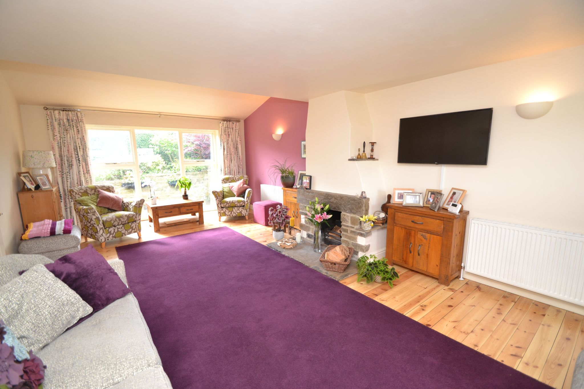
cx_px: 292
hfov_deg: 100.4
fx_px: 243
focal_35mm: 15
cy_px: 194
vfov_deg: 77.3
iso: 400
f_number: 3.5
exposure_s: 1/60
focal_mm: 10
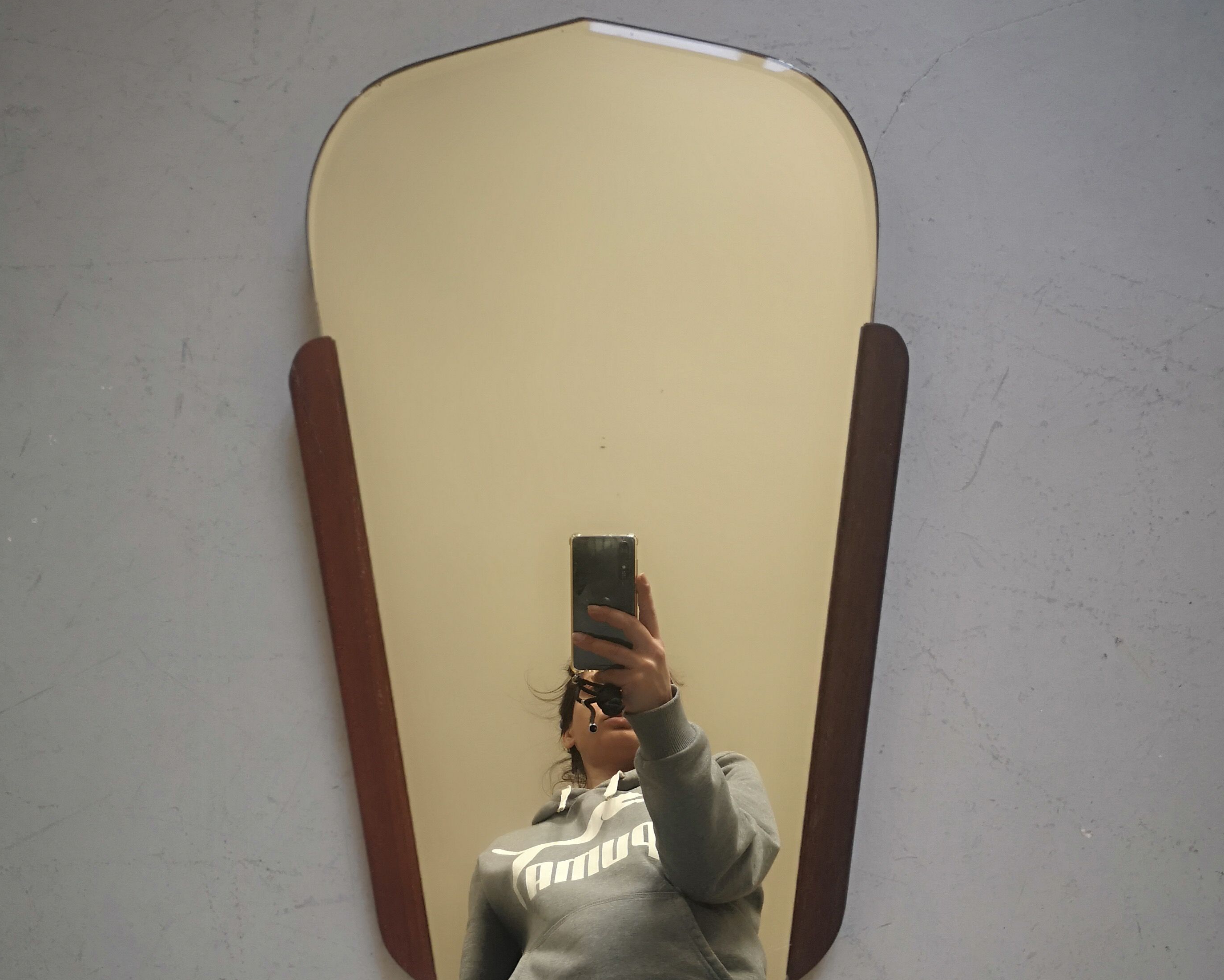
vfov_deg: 38.2
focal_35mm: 38
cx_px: 595
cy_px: 727
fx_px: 1377
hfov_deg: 47.9
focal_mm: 3.95
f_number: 1.8
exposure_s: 1/50
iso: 125
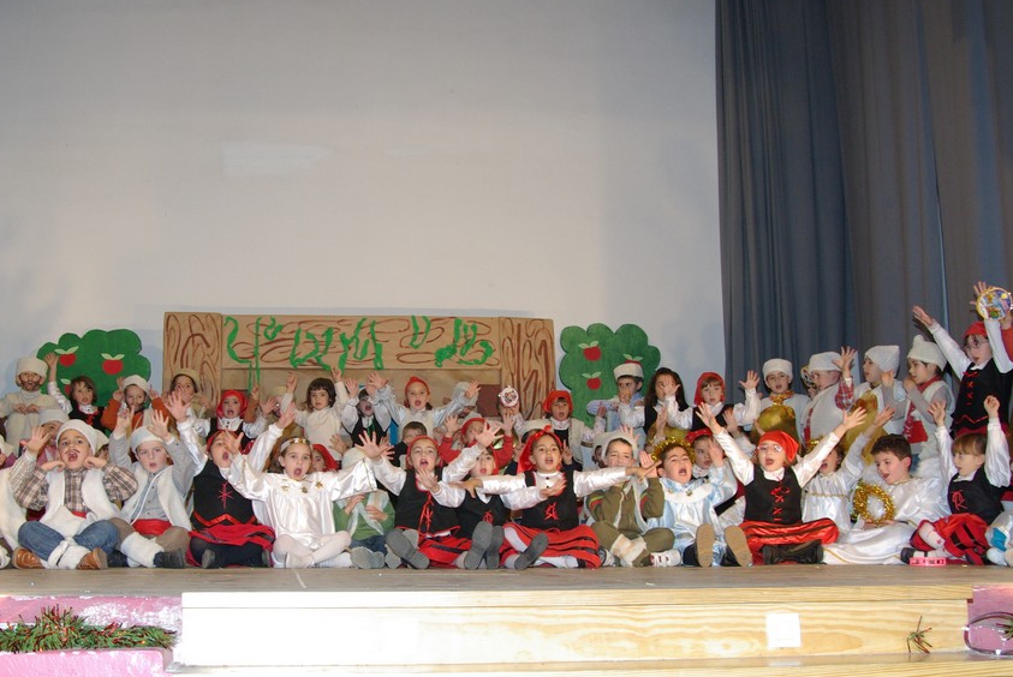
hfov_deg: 47.1
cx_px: 413
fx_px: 1155
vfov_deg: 32.6
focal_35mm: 41
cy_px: 423
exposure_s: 1/30
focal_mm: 18
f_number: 4.5
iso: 400
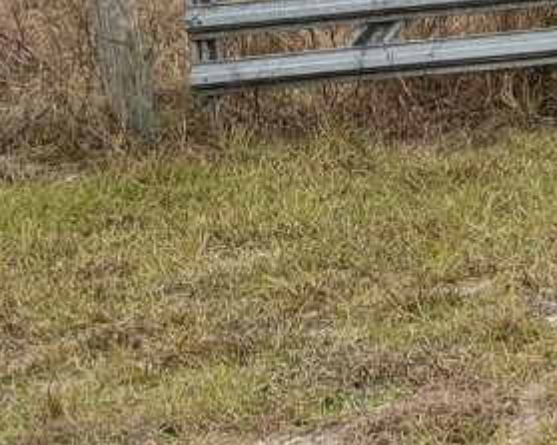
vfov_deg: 8.8
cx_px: 942
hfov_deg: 10.6
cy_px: -239
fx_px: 2834
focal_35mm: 172
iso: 64
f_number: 1.78
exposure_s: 1/2976
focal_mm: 6.76
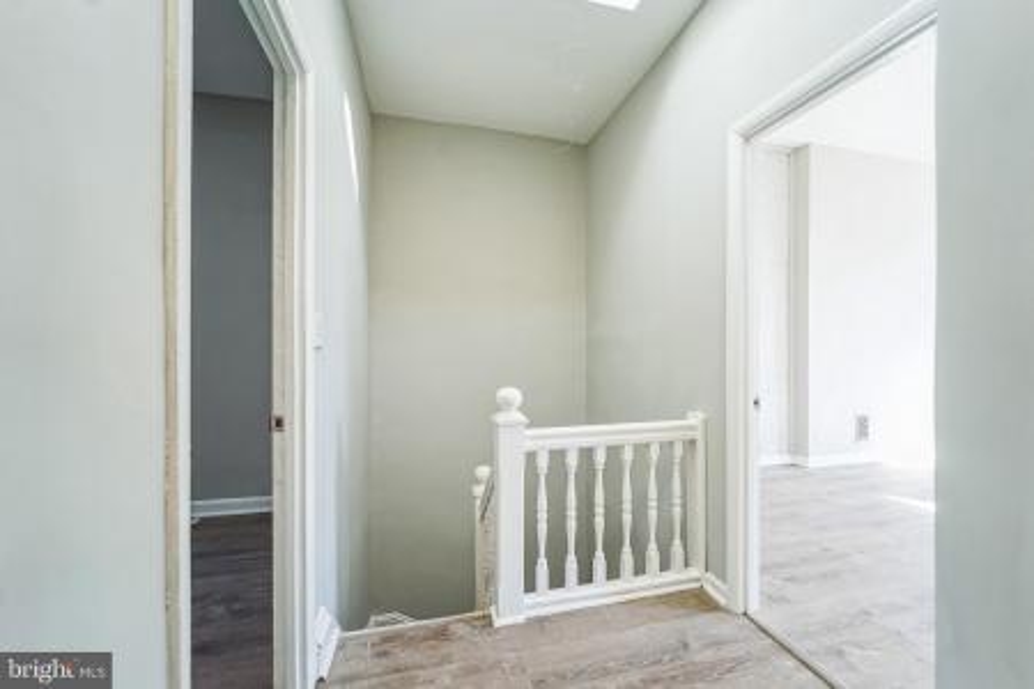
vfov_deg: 81.2
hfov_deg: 104.3
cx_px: 517
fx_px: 402
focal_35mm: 14
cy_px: 344
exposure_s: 1/60
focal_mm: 14
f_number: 5.6
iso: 400
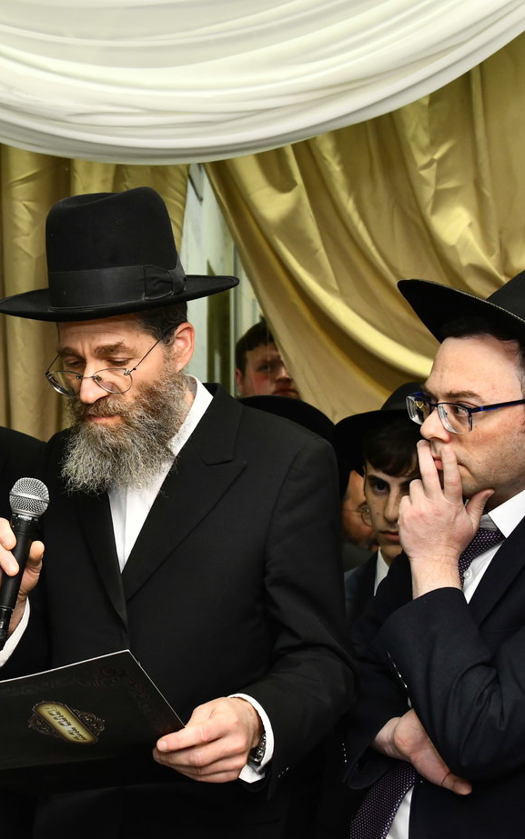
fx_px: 1556
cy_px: 423
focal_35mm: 68
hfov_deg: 18.8
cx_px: 38
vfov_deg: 30.2
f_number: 6.3
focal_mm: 44
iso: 1250
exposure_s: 1/100
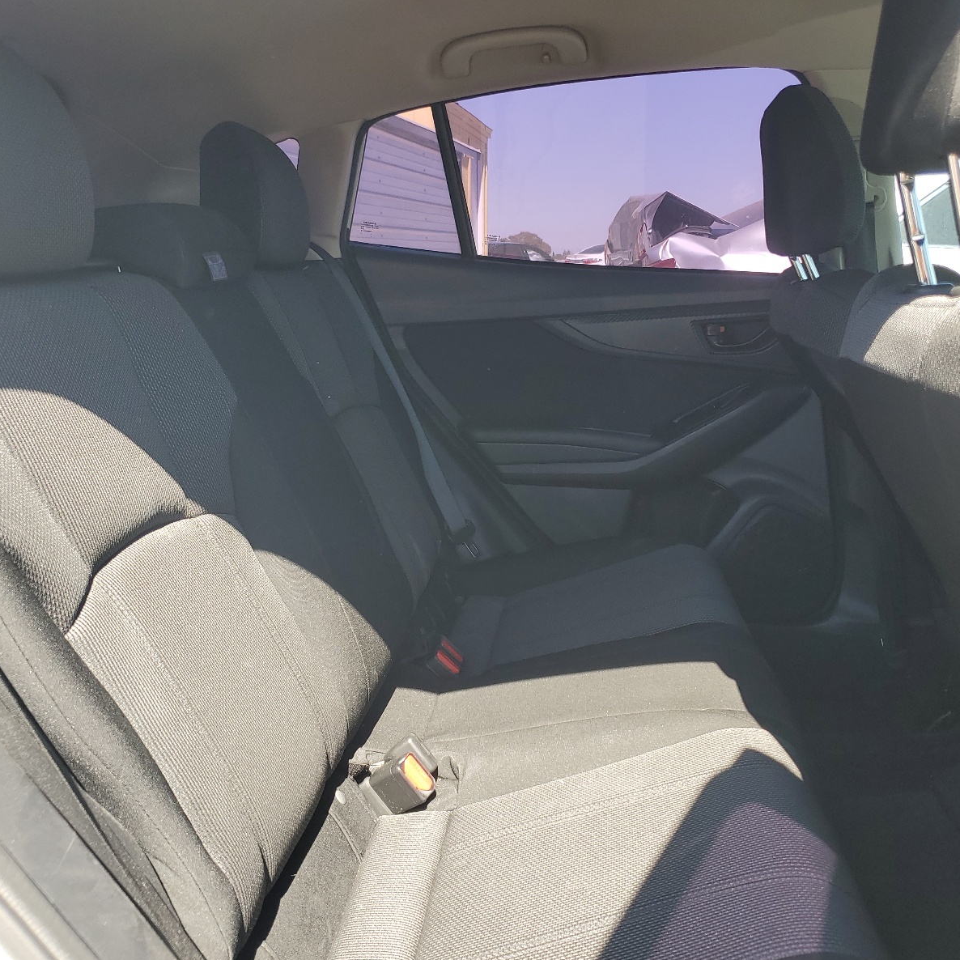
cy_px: 478
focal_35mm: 31
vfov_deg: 52.5
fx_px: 973
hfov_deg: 52.5
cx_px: 513
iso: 50
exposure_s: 1/323
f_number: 1.5
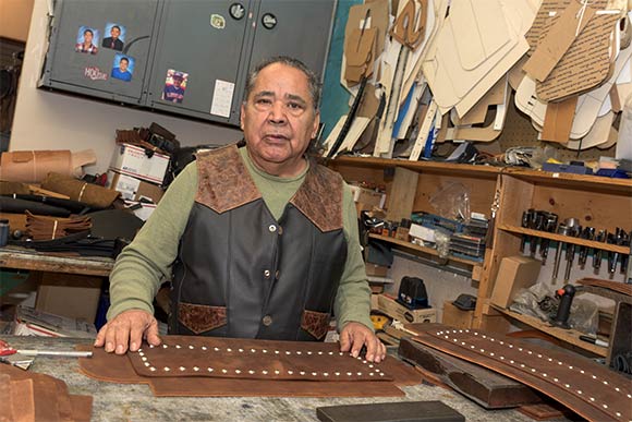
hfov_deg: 69.4
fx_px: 457
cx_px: 316
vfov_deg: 49.6
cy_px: 211
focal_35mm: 26
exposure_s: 1/60
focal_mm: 26
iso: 200
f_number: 5.6
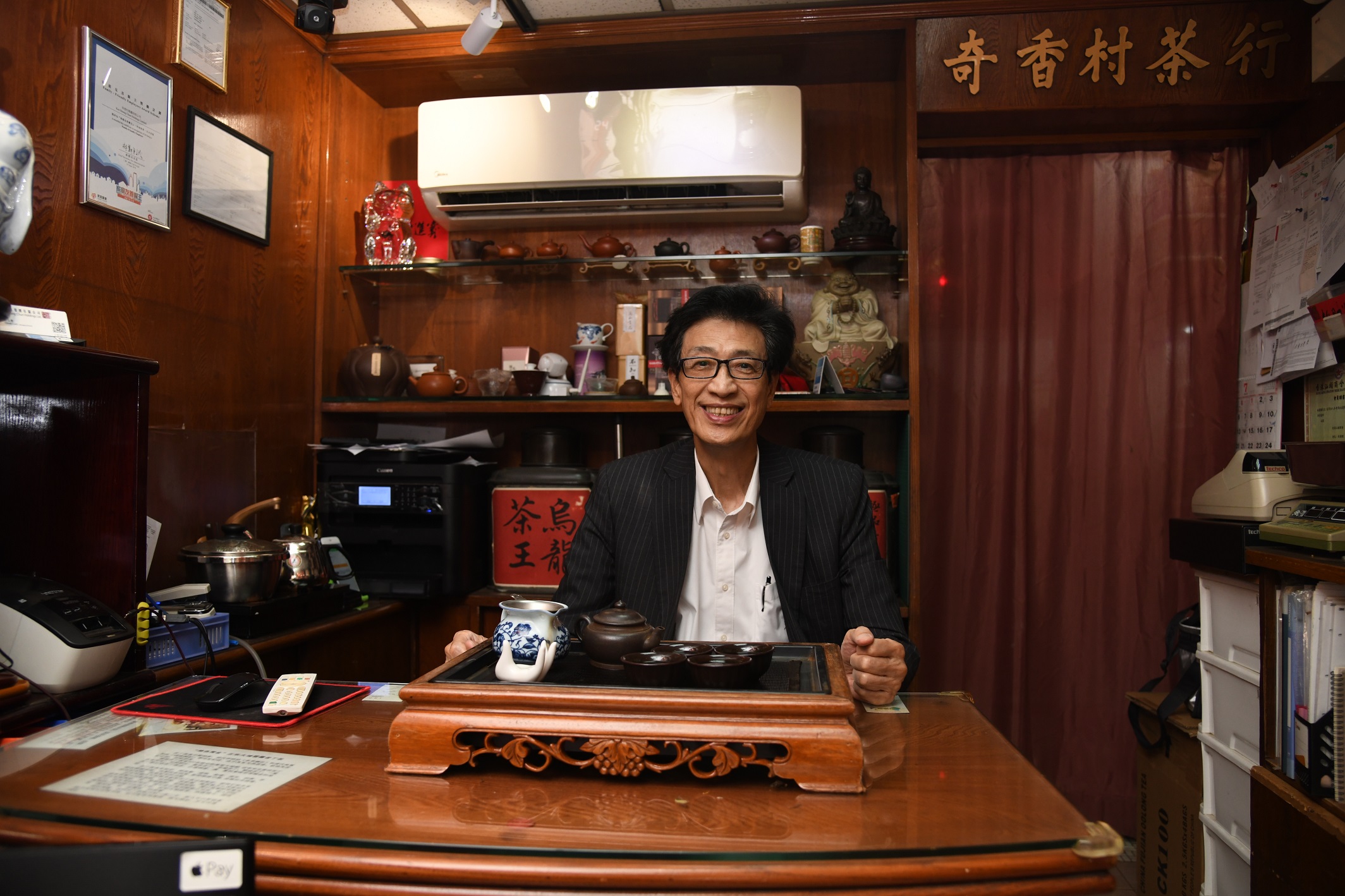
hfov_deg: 73.8
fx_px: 896
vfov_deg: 53.1
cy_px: 448
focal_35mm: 24
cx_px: 672
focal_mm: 24
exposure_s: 1/160
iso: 800
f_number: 4
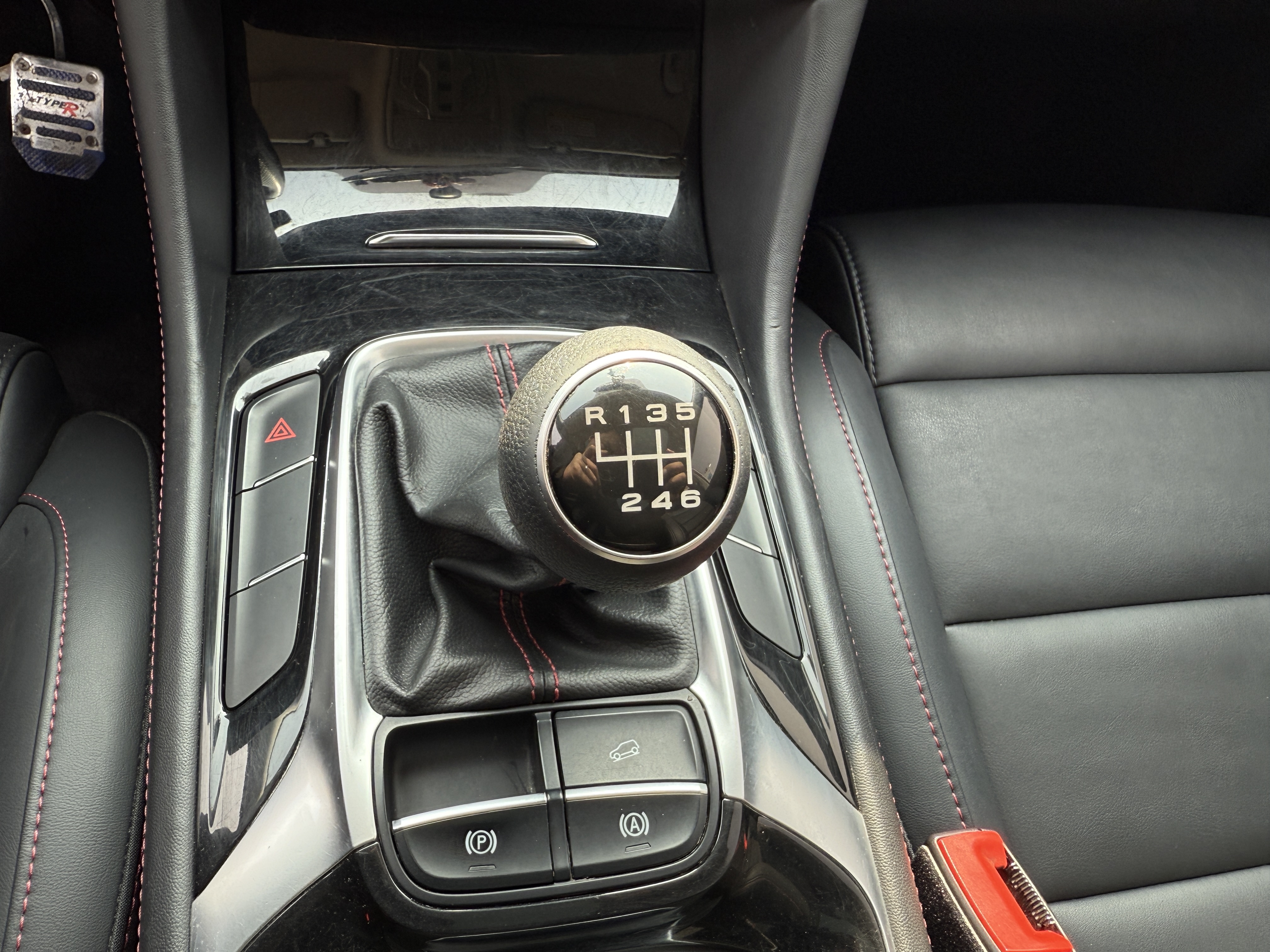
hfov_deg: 71.6
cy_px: 476
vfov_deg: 56.8
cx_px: 635
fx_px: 881
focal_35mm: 24
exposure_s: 1/124
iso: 64
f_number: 2.2
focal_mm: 2.22
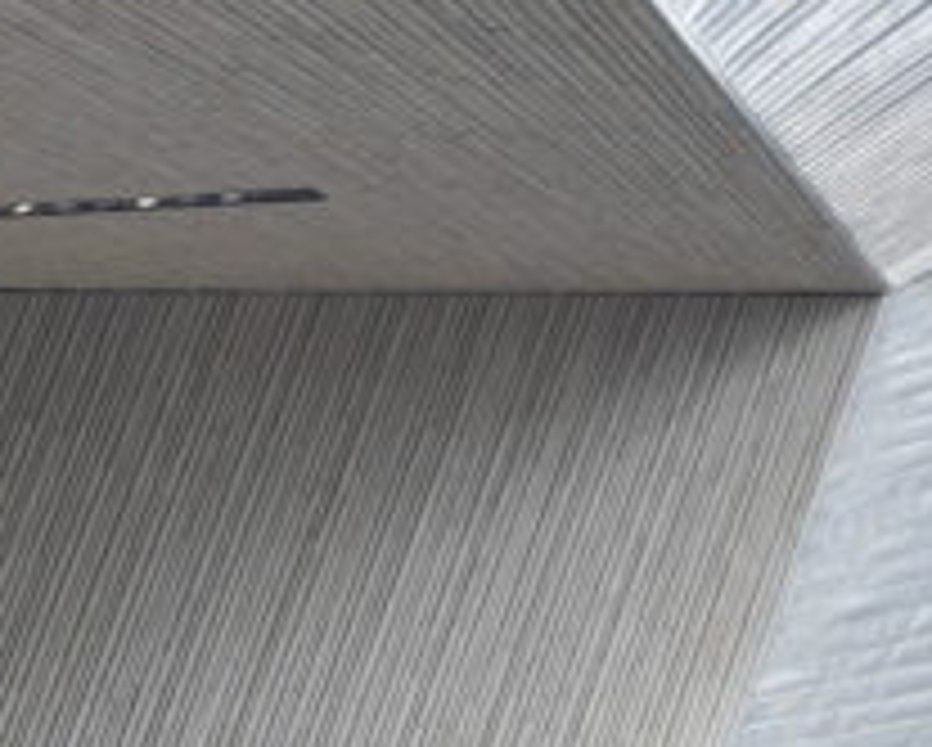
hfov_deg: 11.2
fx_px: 4556
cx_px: -509
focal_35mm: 165
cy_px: 976
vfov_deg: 9.2
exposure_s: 1/100
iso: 200
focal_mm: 25
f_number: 2
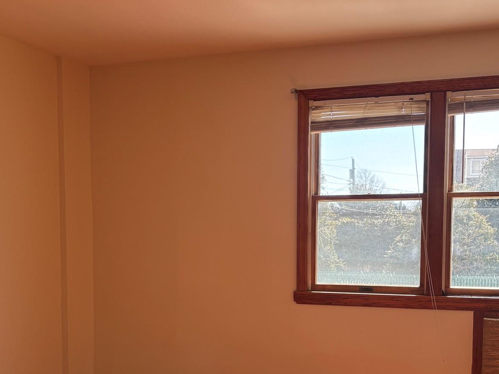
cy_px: 280
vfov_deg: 31.0
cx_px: 281
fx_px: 663
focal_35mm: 46
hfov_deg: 41.2
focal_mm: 5.96
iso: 50
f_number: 1.6
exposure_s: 1/183
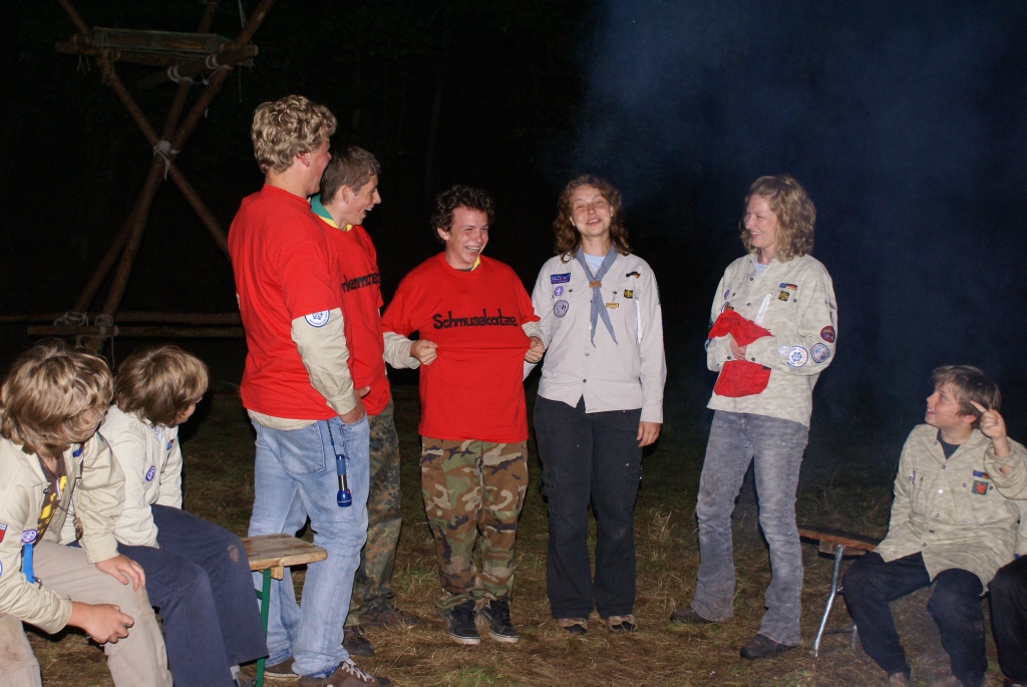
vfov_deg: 29.9
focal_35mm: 45
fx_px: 1285
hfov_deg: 43.6
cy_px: 344
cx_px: 514
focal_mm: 30
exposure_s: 1/60
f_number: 5
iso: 400
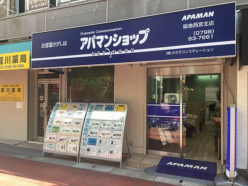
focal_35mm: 29
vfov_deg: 48.2
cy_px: 93
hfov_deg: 61.7
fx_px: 208
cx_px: 124
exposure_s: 1/131
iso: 25
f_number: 2.2
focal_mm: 4.15
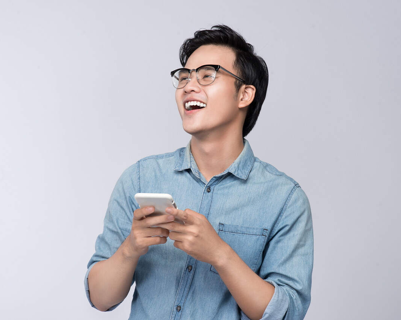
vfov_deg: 16.0
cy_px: 160
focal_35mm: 96
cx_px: 210
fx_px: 1139
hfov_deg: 20.0
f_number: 9
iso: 100
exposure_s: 1/125
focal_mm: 85
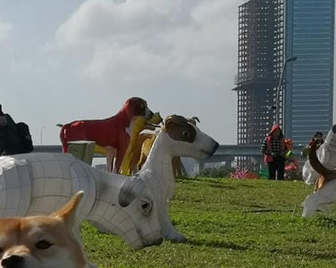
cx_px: -105
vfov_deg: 13.7
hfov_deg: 16.6
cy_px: 332
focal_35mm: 109
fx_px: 1083
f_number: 1.6
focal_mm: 3.95
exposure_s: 1/5348
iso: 50
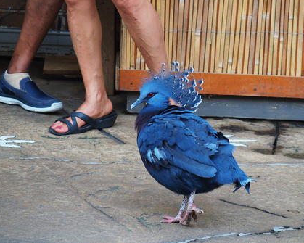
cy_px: 121
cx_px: 160
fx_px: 2078
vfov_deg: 6.7
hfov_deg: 8.4
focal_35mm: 231
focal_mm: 46.7
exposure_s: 1/200
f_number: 2.8
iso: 400
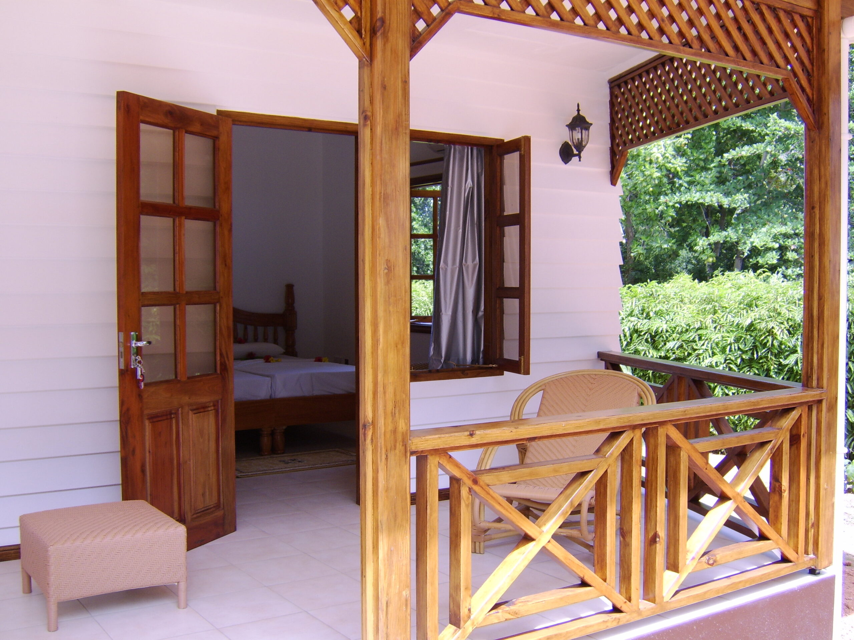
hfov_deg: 58.4
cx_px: 427
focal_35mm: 31
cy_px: 320
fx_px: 765
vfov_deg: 45.4
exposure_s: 1/104
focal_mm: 8.13
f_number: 4
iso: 71
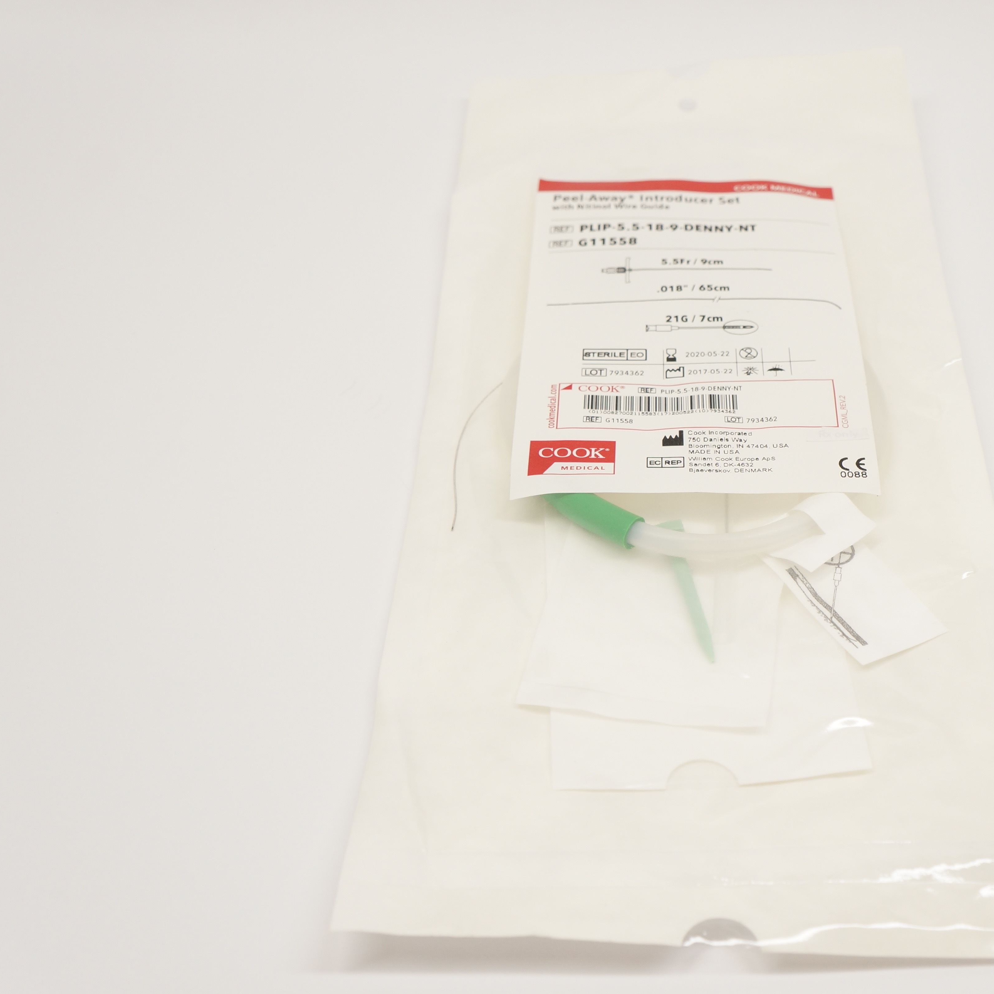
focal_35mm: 49
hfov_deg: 34.4
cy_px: 494
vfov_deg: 34.9
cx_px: 711
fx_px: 1580
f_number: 5.6
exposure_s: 1/100
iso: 400
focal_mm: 25
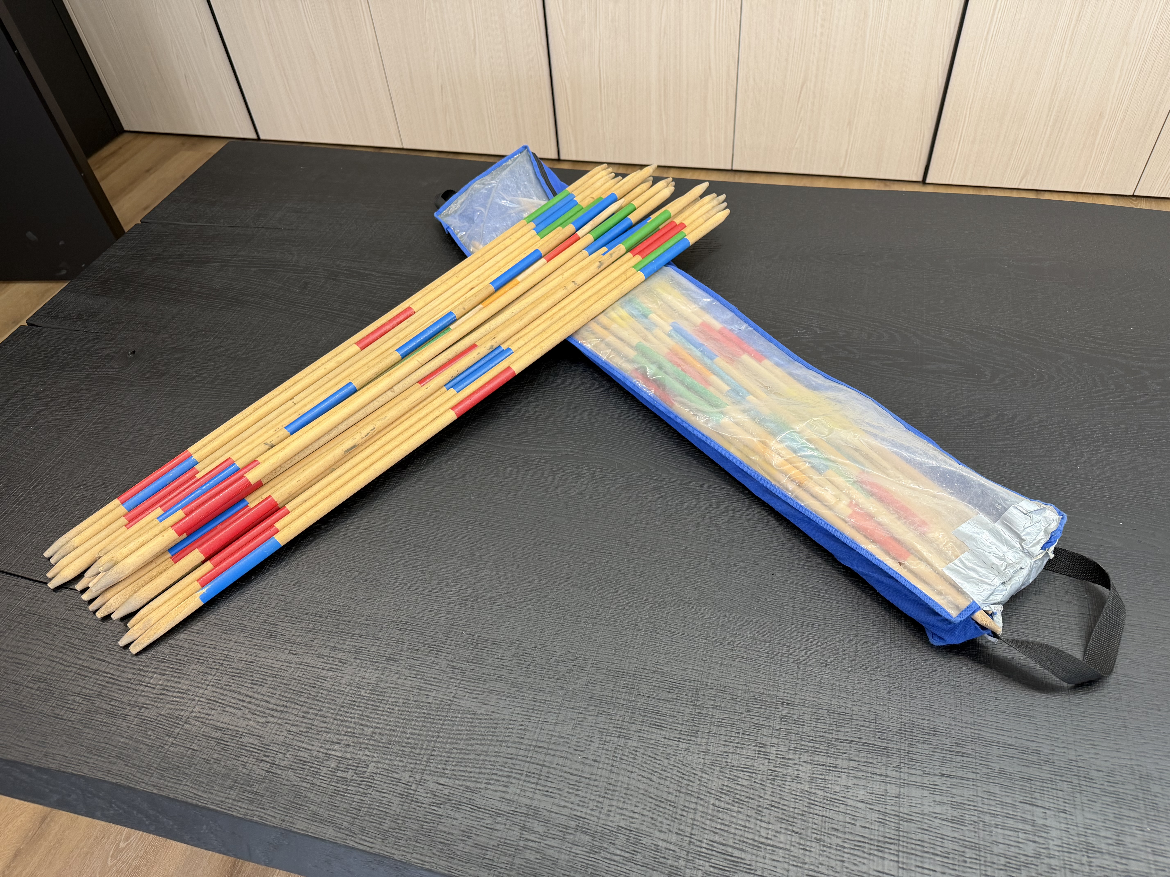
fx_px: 811
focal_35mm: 24
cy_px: 438
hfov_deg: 71.6
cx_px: 585
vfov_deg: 56.8
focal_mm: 6.76
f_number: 1.78
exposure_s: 1/50
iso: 160
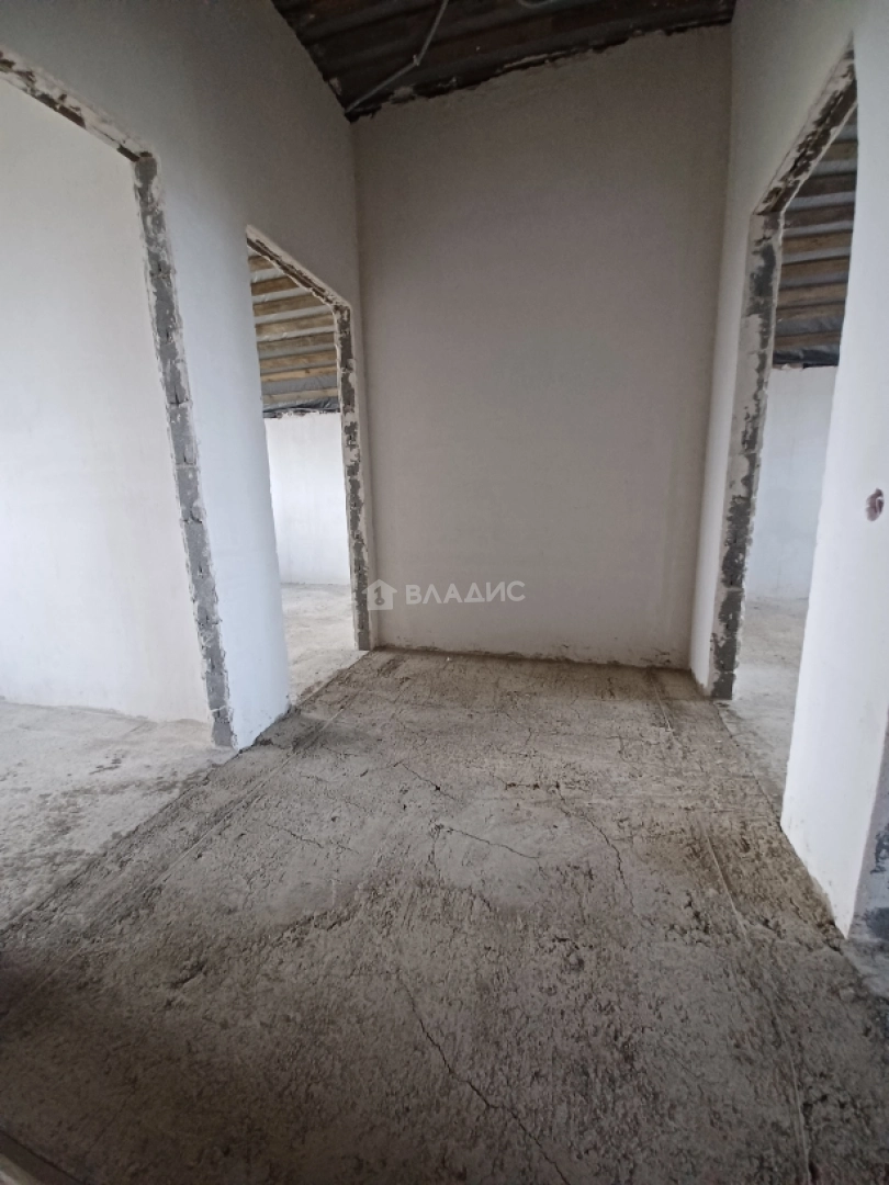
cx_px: 444
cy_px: 592
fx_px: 445
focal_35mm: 13
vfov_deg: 106.2
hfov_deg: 89.9
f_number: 2.2
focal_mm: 1.42
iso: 160
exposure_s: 1/50
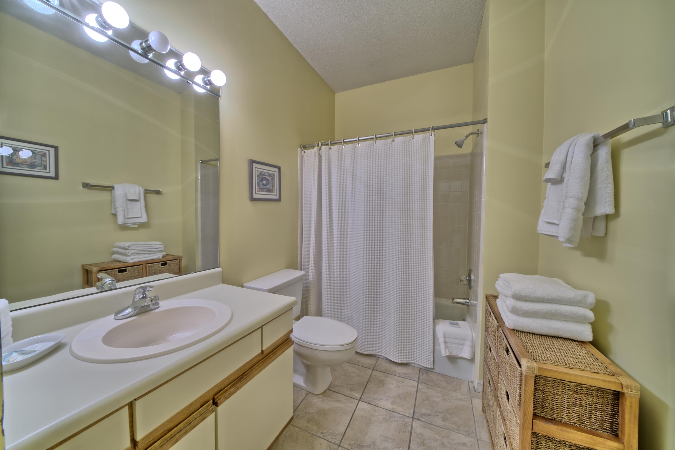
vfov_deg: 90.0
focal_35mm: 12
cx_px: 338
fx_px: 225
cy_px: 225
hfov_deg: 112.6
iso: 200
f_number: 22
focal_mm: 12
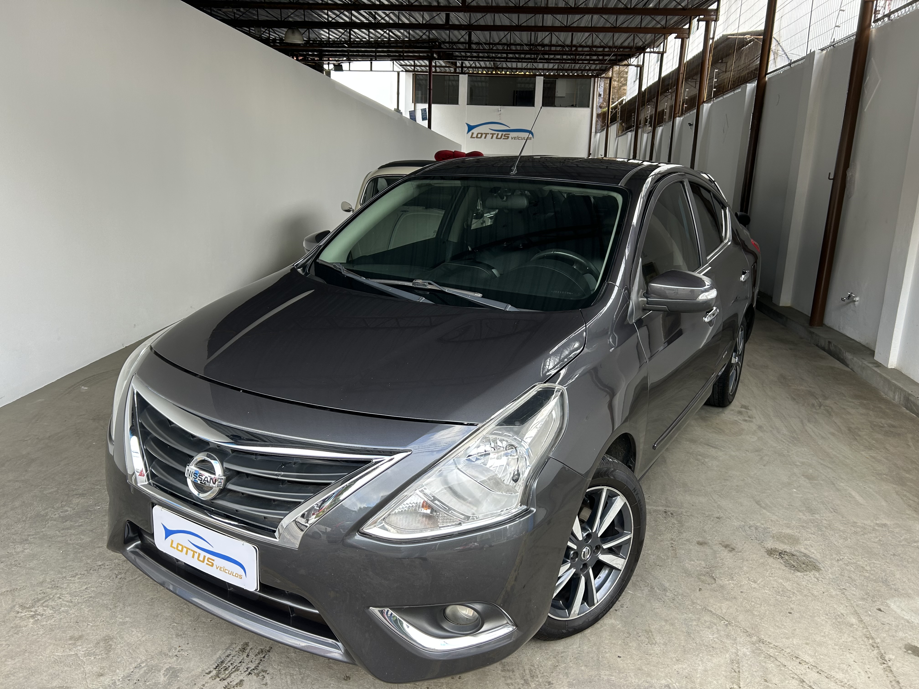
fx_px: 690
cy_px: 344
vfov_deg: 53.1
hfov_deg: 67.3
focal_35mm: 26
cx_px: 460
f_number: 1.5
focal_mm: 5.7
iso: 64
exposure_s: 1/121
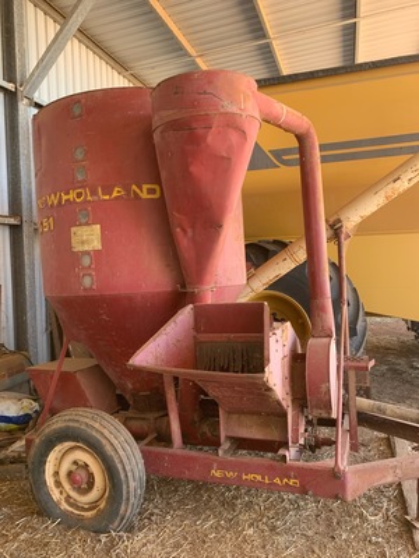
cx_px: 210
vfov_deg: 67.3
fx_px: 420
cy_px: 279
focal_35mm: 26
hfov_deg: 53.1
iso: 64
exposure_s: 1/121
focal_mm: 4.25
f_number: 1.8
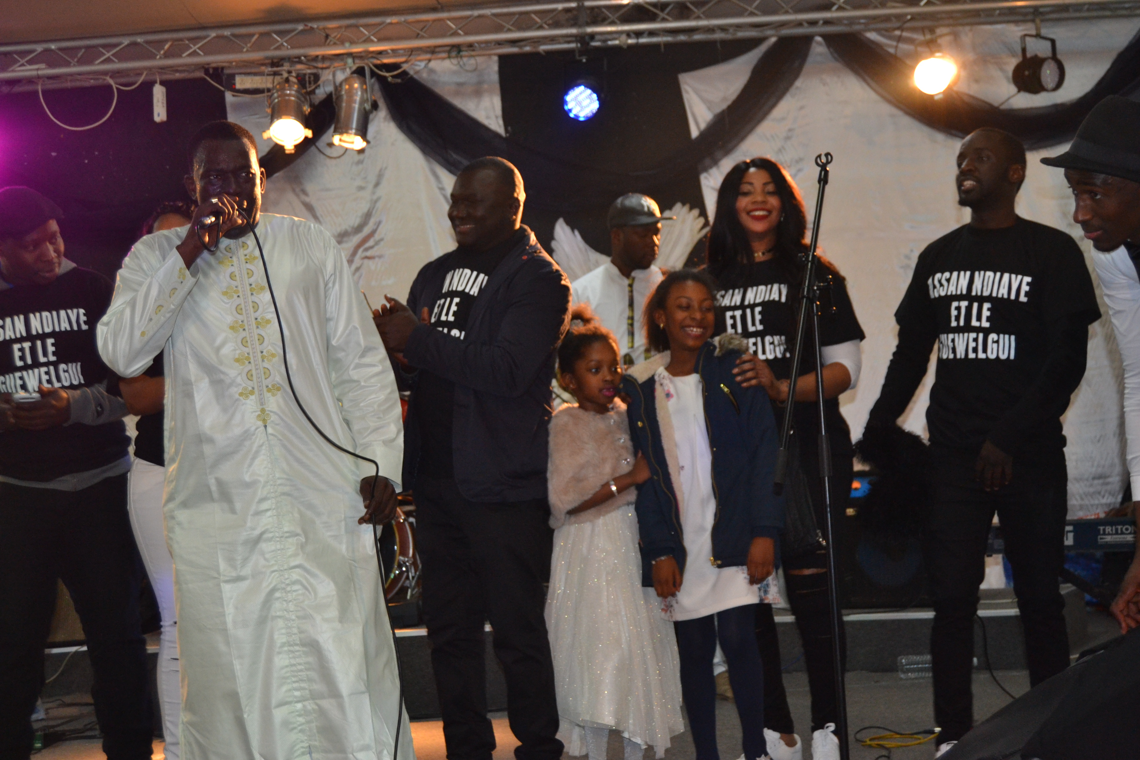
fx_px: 1615
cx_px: 570
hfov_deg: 38.9
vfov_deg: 26.5
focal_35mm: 51
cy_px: 380
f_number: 4.5
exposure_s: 1/60
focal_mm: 34
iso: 1100
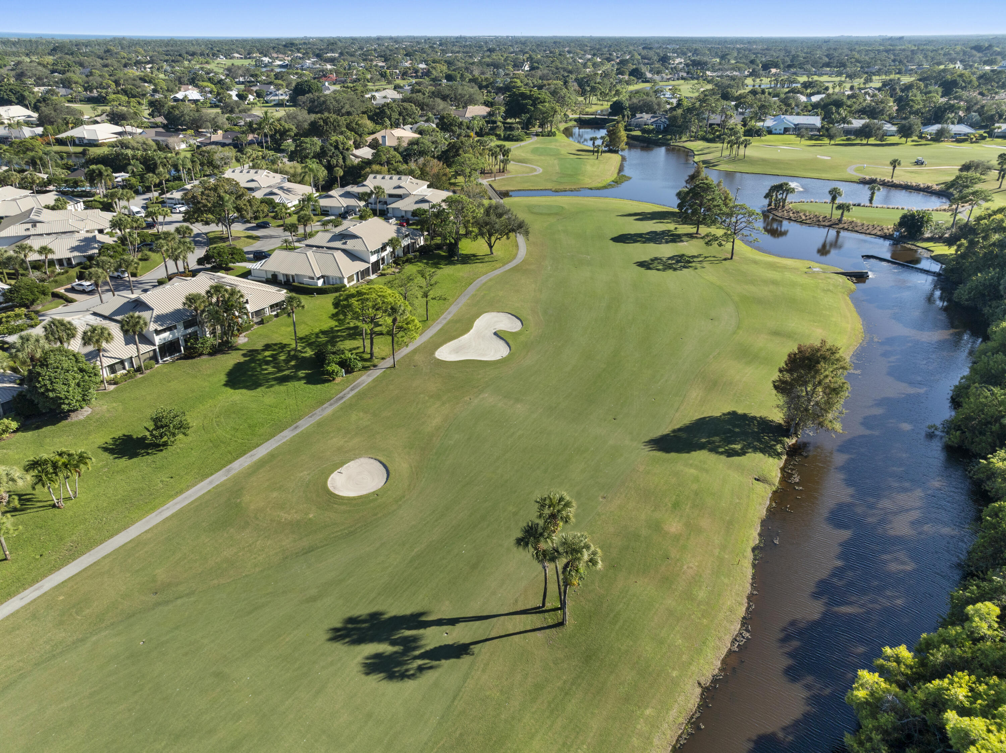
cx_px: 503
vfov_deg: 56.8
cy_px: 376
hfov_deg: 71.6
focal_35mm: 24
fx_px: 697
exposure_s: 1/1600
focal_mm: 12.29
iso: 170
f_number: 2.8
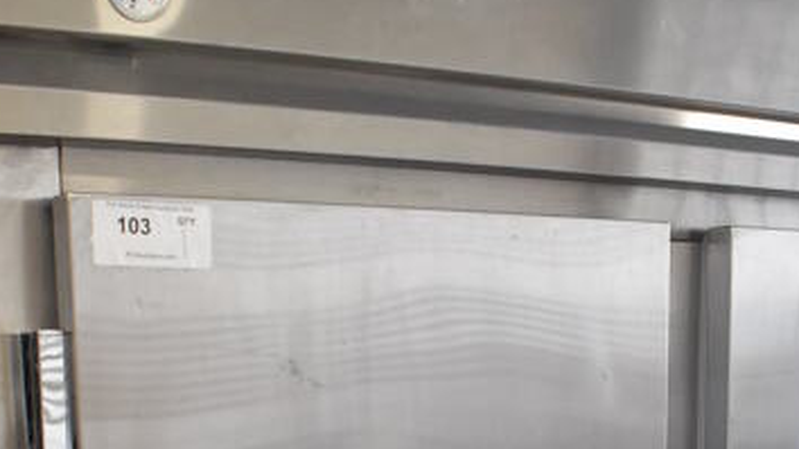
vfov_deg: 15.0
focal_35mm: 73
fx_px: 1546
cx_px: 508
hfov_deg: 28.8
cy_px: 725
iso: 2000
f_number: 3.5
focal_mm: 18
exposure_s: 1/125
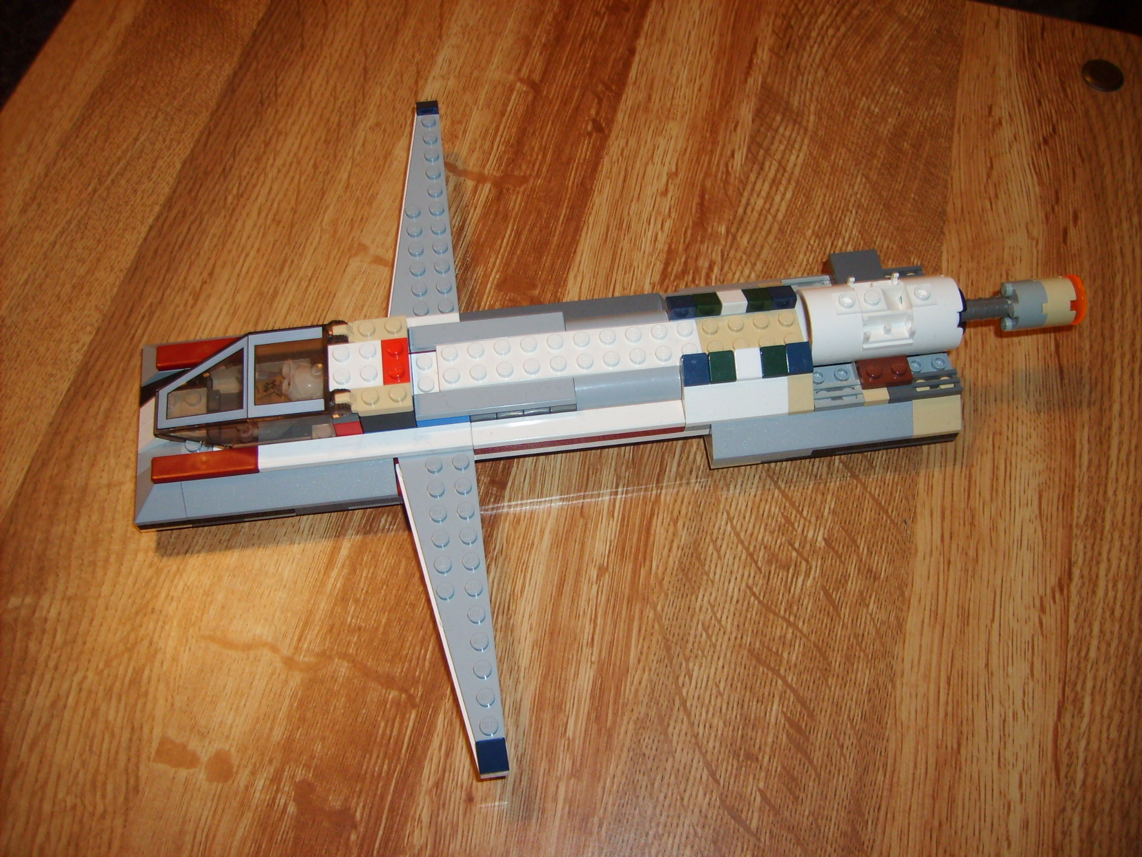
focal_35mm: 35
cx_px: 571
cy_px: 428
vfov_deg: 40.7
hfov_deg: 52.6
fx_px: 1155
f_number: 2.8
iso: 100
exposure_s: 1/45
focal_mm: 5.8
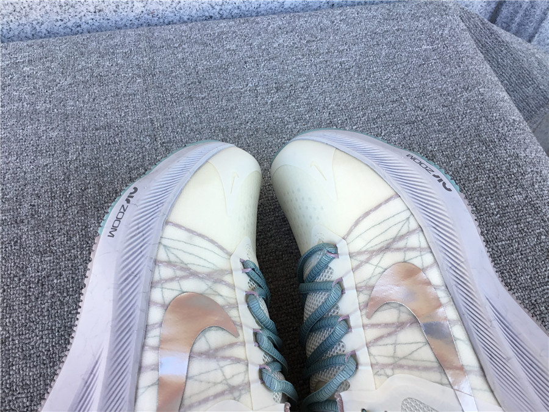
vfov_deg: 45.4
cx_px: 274
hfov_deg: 58.4
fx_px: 492
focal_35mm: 31
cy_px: 206
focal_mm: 3.3
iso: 25
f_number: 2.4
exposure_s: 1/100
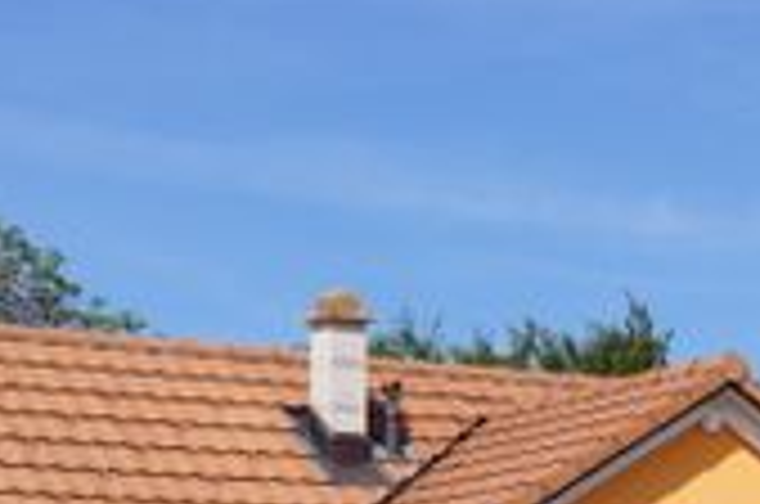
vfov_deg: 9.1
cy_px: 578
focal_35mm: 149
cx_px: 468
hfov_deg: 13.8
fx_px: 3140
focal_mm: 28
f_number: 13
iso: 100
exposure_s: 1/200
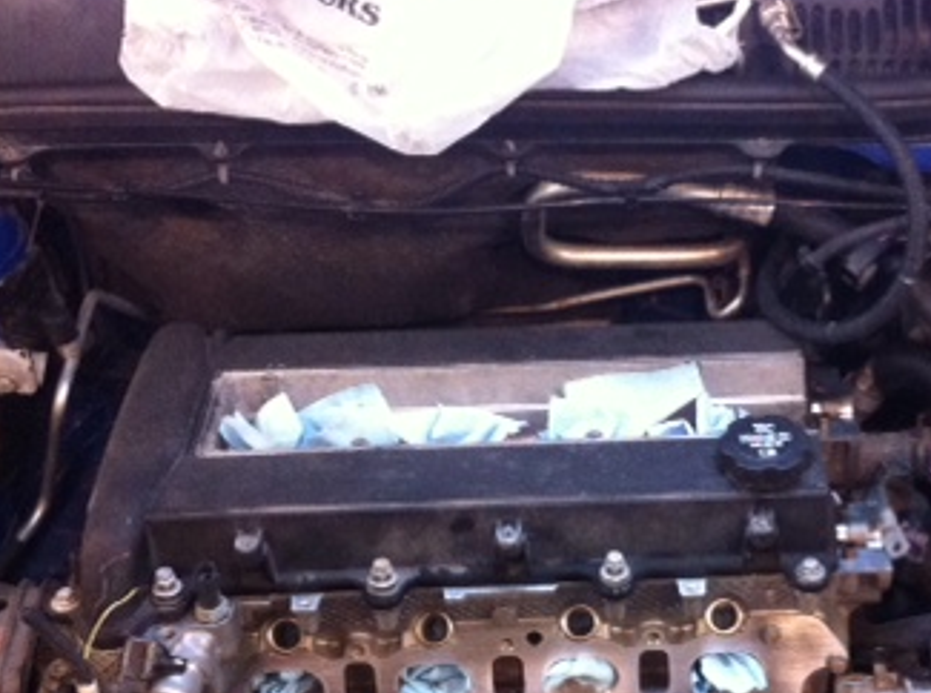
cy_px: 410
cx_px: 679
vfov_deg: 21.2
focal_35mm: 69
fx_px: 1851
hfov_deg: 27.9
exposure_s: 1/15
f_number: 2.8
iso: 400
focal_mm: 3.9
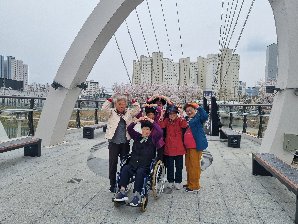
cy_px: 112
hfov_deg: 67.3
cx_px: 149
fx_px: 224
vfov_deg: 53.1
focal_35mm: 26
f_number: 1.8
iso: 50
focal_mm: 5.4
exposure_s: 1/2384
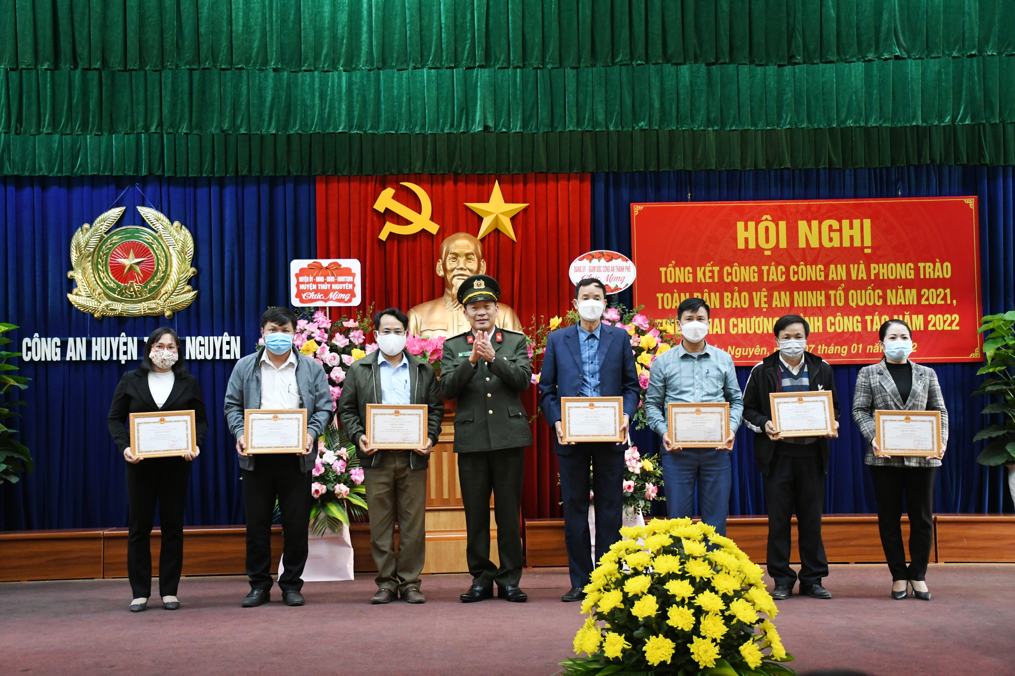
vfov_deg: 29.9
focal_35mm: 45
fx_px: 1269
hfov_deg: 43.6
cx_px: 508
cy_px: 338
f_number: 4
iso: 2000
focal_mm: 30
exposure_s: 1/160
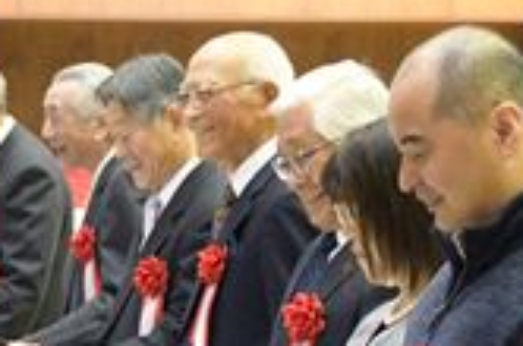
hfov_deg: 10.3
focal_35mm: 199
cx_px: 44
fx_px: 2885
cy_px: 278
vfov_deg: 6.9
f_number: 4.5
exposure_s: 1/50
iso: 3200
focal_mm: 44
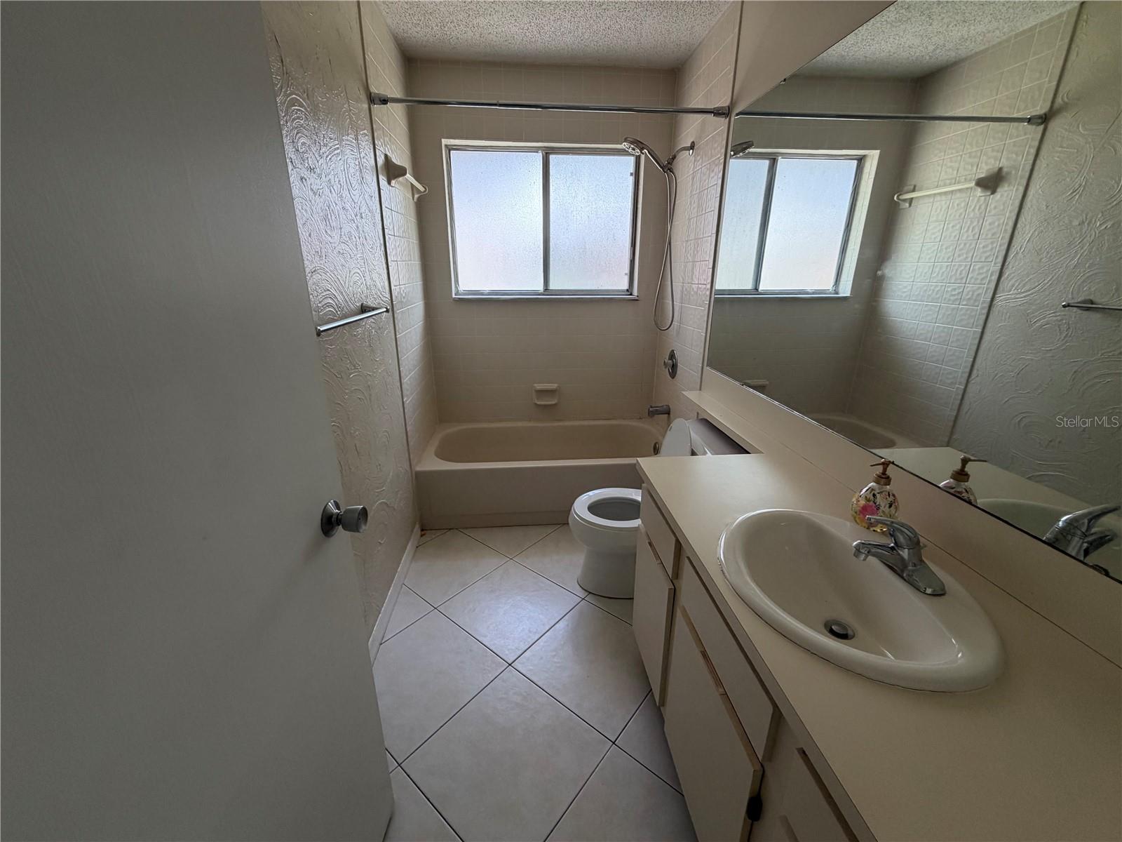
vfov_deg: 85.7
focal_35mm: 14
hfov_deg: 102.1
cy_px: 421
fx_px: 454
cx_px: 561
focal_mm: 2.22
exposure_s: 1/121
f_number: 2.2
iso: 160
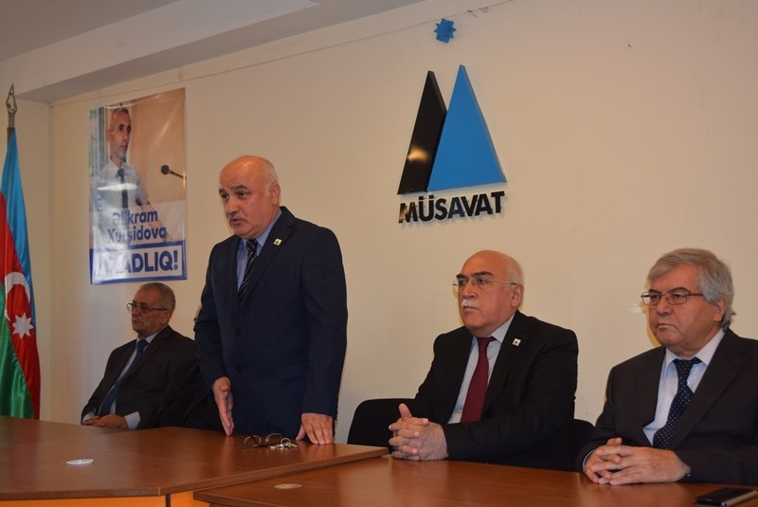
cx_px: 379
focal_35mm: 46
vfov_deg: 29.0
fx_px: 980
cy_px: 254
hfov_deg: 42.3
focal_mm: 31
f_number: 4.8
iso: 800
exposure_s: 1/90
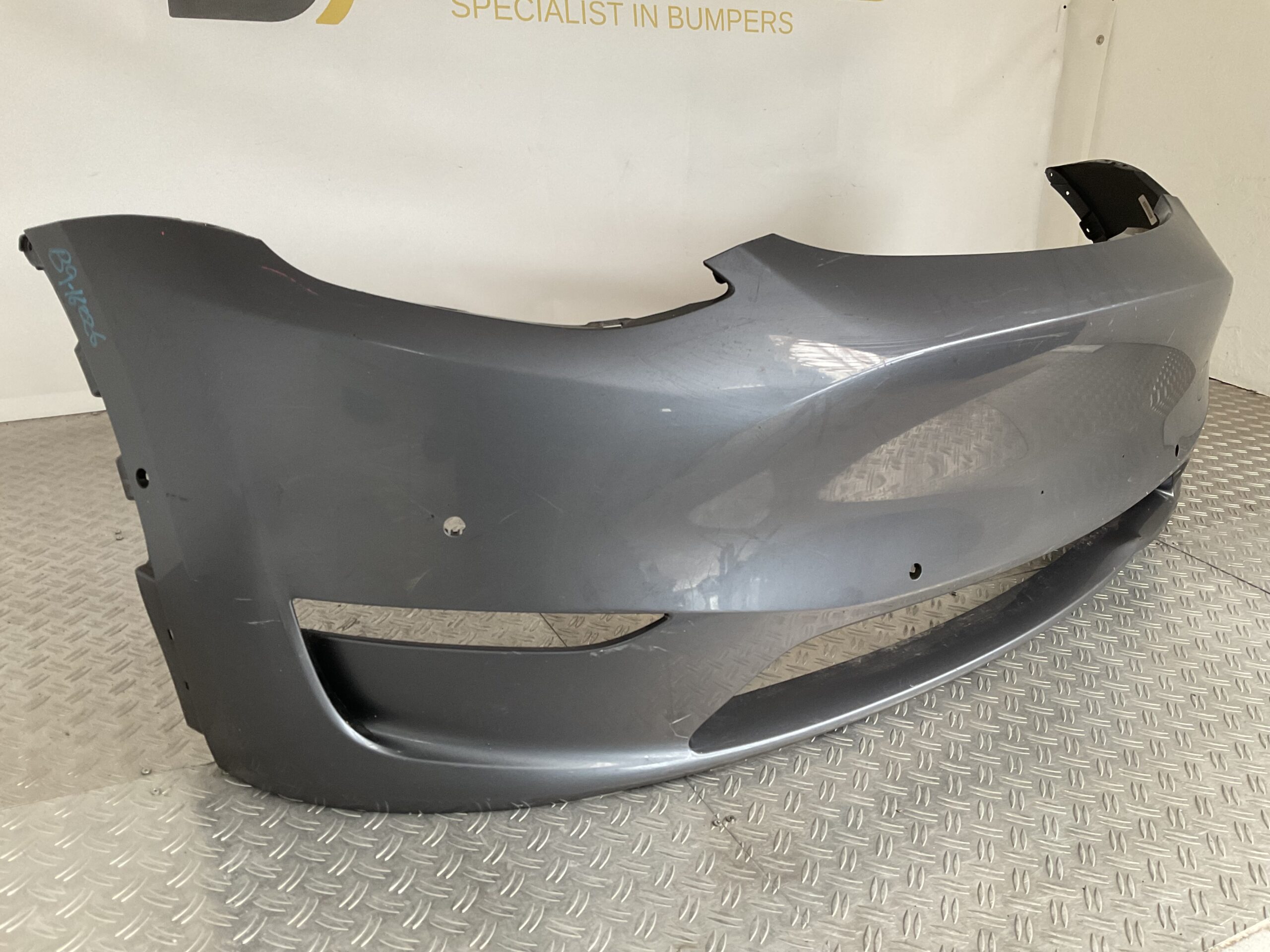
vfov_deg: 48.2
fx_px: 1064
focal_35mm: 29
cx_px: 635
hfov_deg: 61.7
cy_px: 476
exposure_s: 1/50
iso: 80
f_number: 1.8
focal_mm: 3
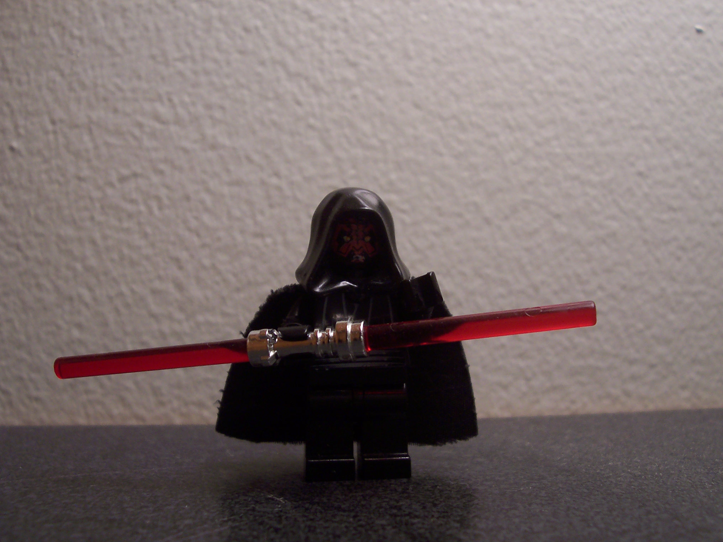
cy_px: 271
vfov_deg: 38.7
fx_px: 773
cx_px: 362
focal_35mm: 37
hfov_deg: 50.1
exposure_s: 1/30
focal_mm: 5.6
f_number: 2.8
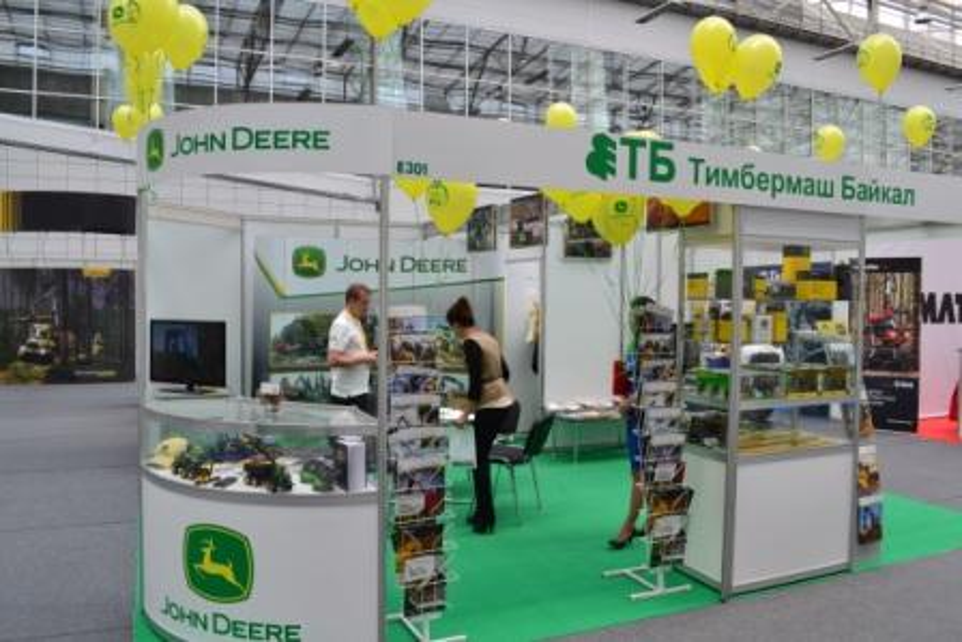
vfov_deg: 48.0
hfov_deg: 67.4
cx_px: 481
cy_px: 321
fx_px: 722
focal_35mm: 27
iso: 400
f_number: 9
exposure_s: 1/80
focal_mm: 18
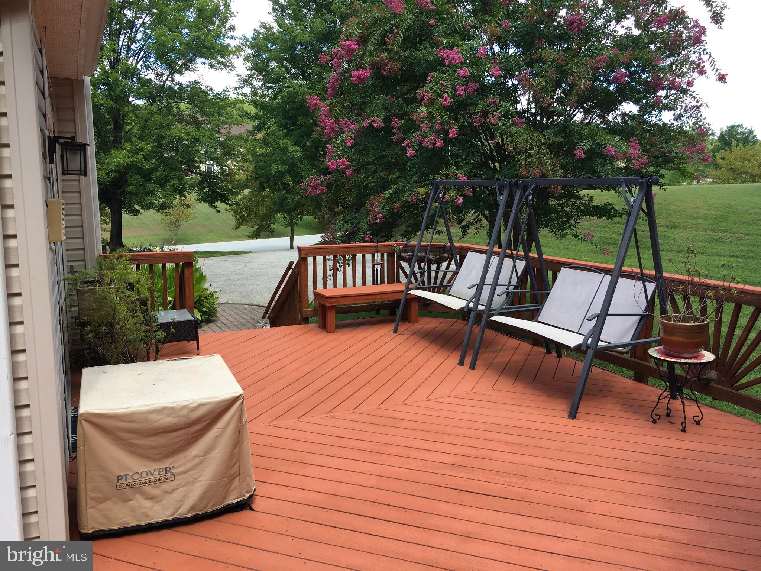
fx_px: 638
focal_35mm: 29
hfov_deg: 61.7
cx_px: 380
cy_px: 286
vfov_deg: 48.2
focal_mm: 4.15
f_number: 2.2
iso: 25
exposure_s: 1/334
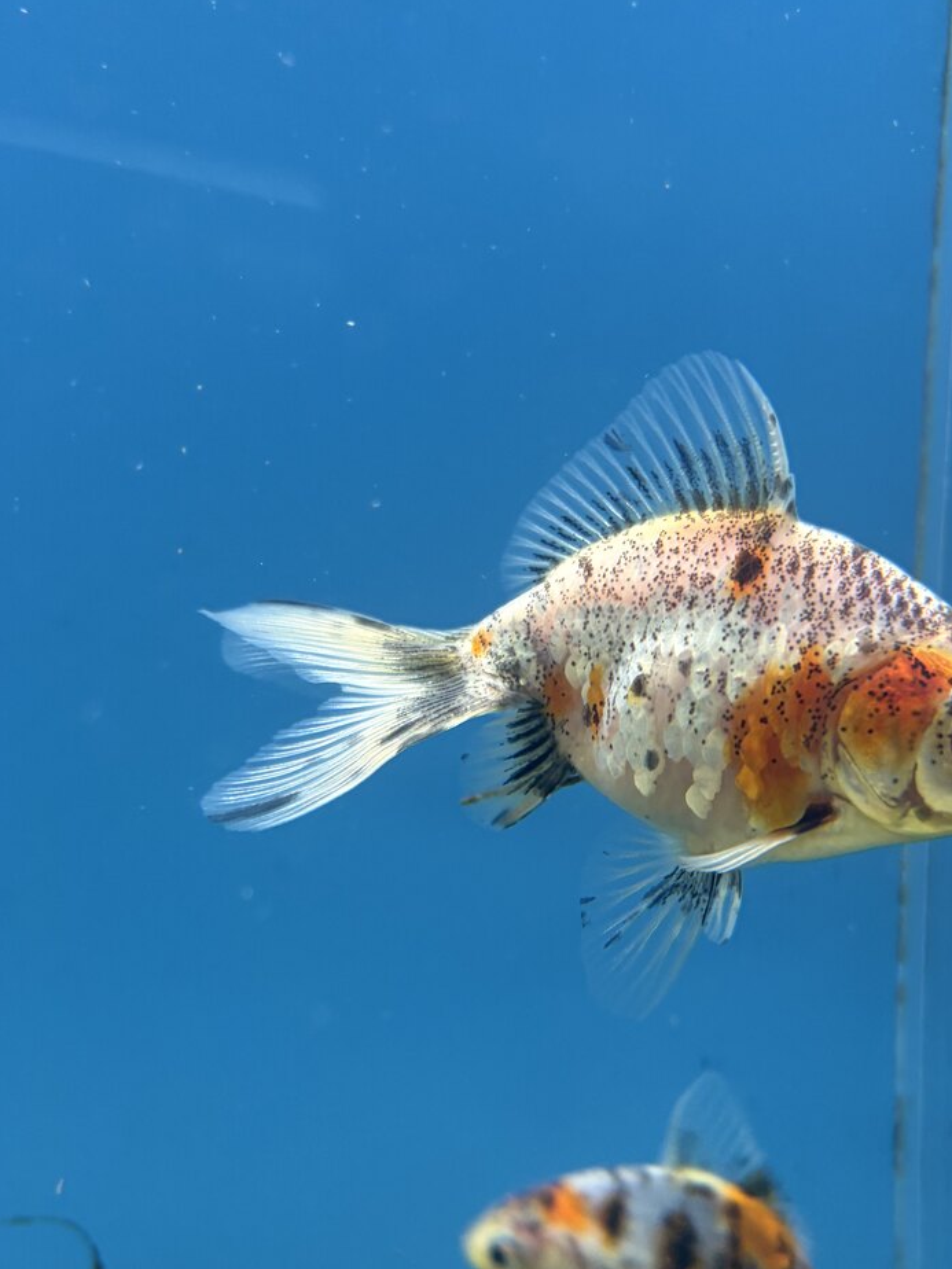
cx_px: 570
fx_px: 1650
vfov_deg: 41.2
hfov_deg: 32.1
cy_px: 906
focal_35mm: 45
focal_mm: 5.96
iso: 160
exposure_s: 1/60
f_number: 1.6
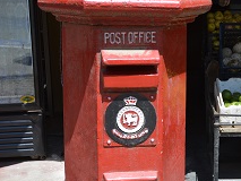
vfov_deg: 15.0
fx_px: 684
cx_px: 177
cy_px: 131
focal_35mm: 98
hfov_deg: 19.9
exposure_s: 1/250
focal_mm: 29
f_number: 8
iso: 110
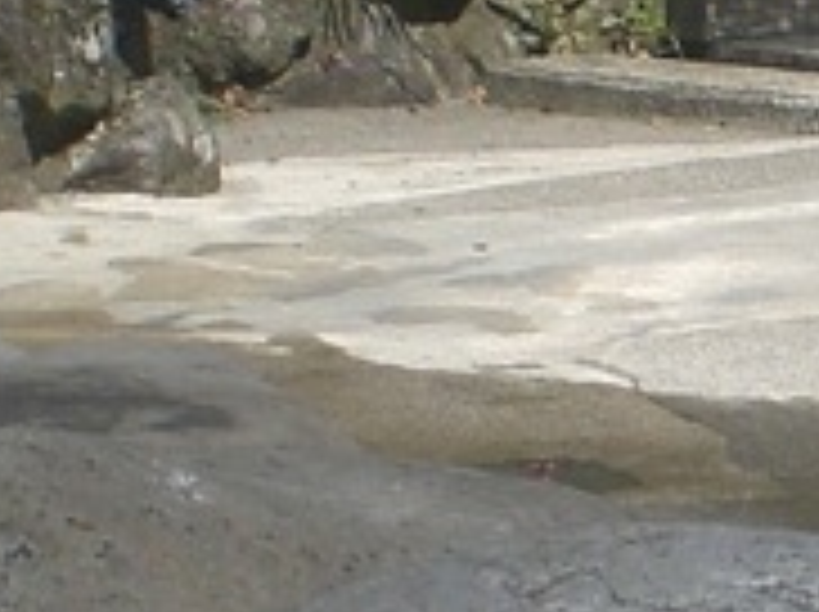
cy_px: 909
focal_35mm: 209
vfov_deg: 7.0
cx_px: 1458
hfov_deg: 9.1
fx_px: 4938
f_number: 4.4
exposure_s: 1/500
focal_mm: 6.3
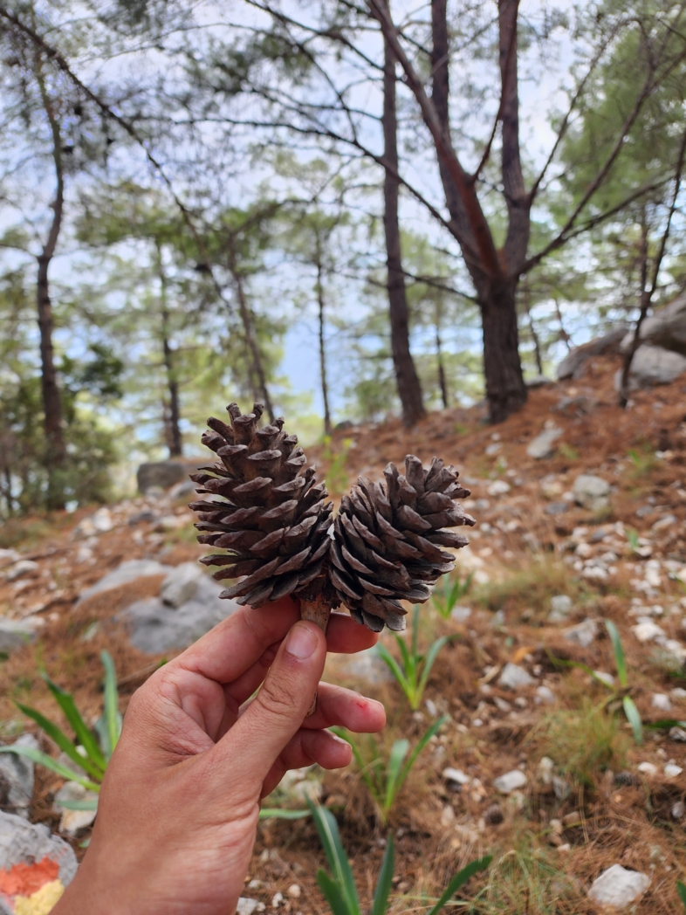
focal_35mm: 23
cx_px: 343
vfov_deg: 73.9
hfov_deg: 58.9
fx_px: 608
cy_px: 458
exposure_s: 1/180
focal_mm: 6.4
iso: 32
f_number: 1.8
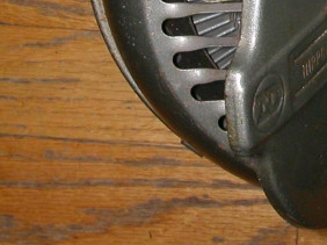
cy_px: -36
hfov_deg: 18.2
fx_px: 991
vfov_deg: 13.7
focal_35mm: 105
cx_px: 343
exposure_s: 1/59.9
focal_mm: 5.6
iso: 100
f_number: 4.5
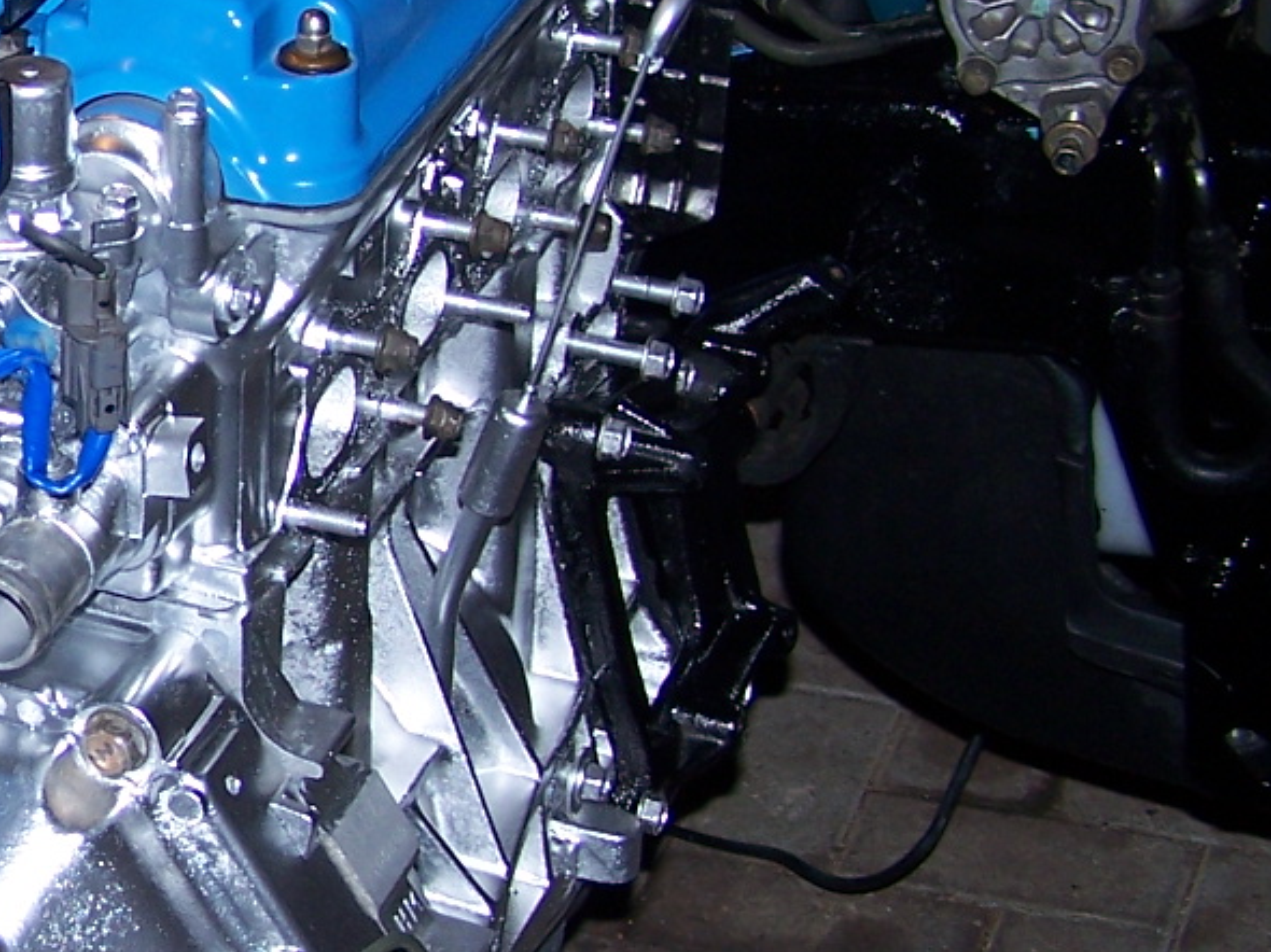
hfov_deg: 18.6
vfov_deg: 14.8
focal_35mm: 100
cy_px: 396
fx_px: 3670
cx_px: -261
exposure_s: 1/60
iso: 80
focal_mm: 6.3
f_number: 2.8
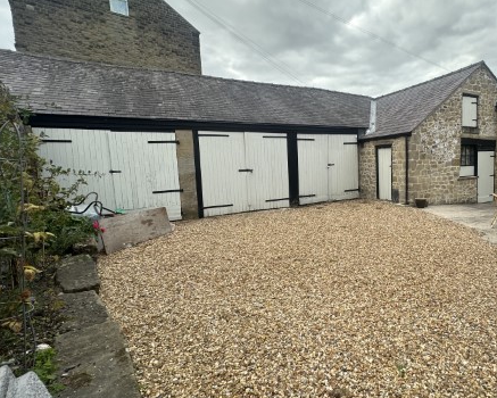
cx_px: 343
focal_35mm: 20
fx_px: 294
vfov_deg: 68.1
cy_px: 189
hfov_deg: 77.0
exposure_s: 1/622
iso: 40
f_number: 2.2
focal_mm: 2.22
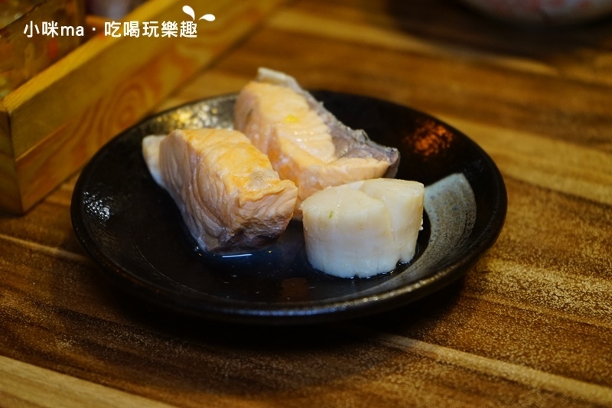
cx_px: 306
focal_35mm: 70
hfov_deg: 28.8
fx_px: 1190
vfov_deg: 19.4
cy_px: 204
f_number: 5.6
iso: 1600
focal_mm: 70
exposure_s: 1/80
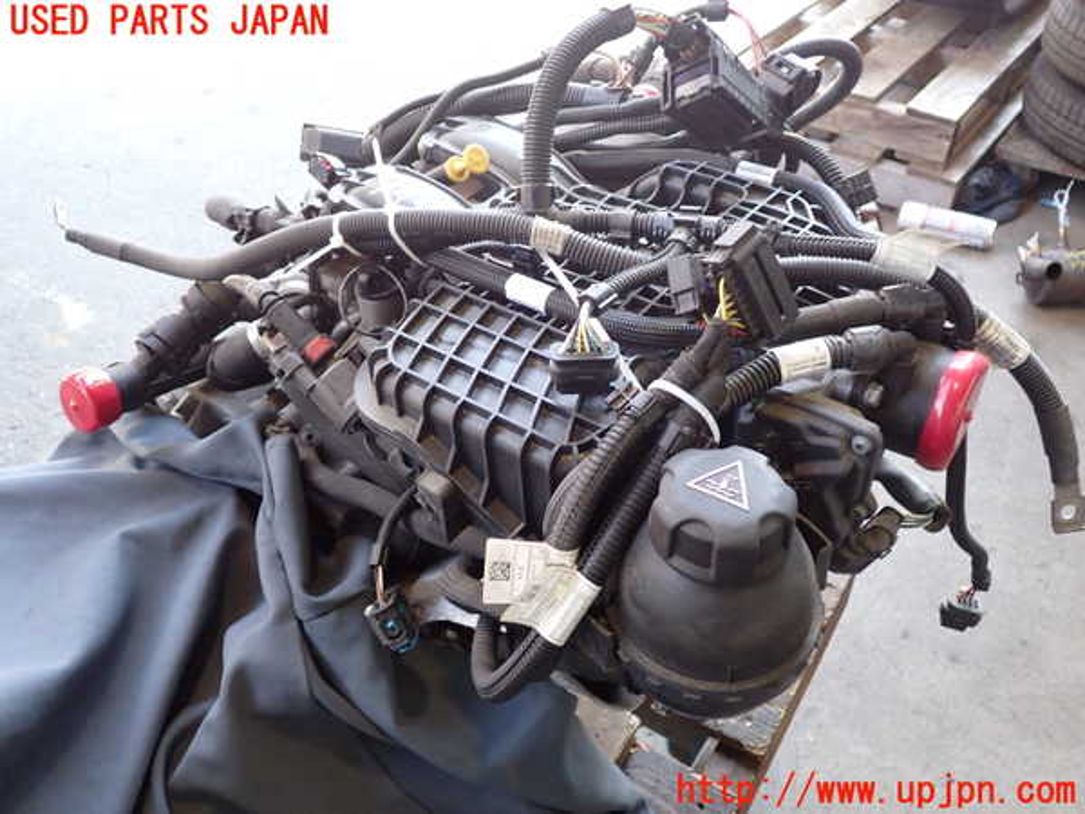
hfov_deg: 60.0
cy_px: 407
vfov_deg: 46.8
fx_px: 940
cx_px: 542
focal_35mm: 30
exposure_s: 1/50
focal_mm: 5.4
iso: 200
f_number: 2.3
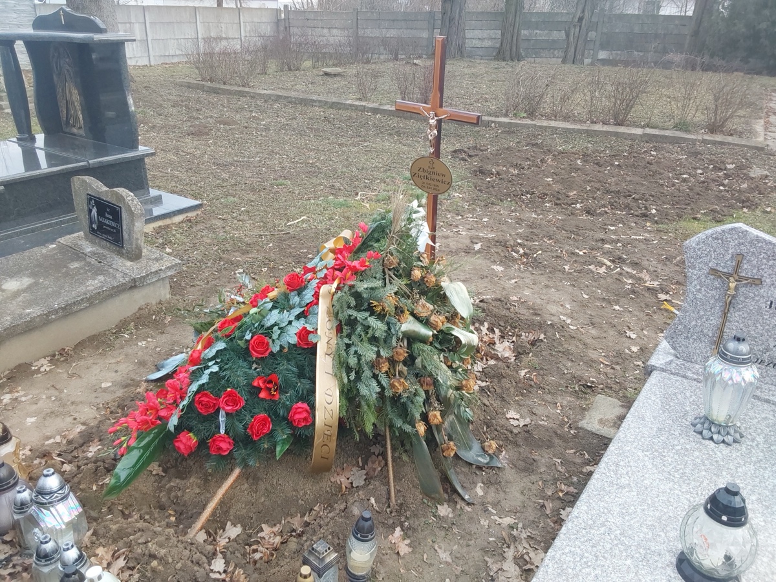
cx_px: 388
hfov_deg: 63.4
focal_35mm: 28
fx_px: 628
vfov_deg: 49.7
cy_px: 291
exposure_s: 1/249
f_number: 1.9
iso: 50
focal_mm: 2.91
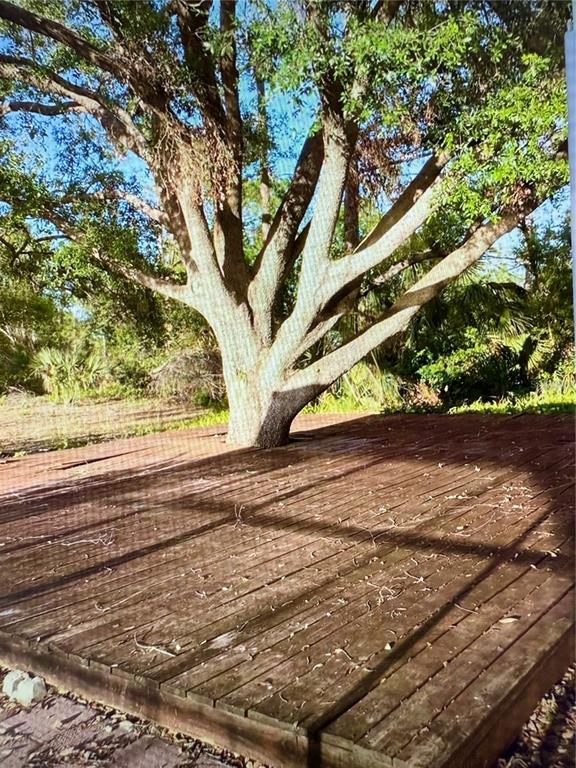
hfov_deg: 56.8
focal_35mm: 24
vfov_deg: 71.6
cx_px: 288
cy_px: 384
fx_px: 532
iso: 200
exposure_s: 1/120
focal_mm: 2.22
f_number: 2.2
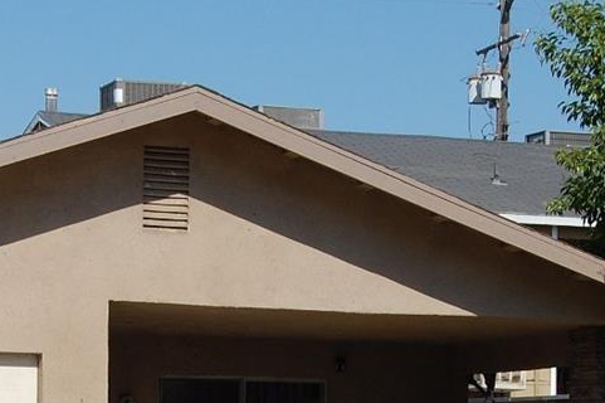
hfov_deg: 12.6
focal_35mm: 164
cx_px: 201
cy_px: 501
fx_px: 2747
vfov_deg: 8.3
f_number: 10
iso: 200
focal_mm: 35
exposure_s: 1/400
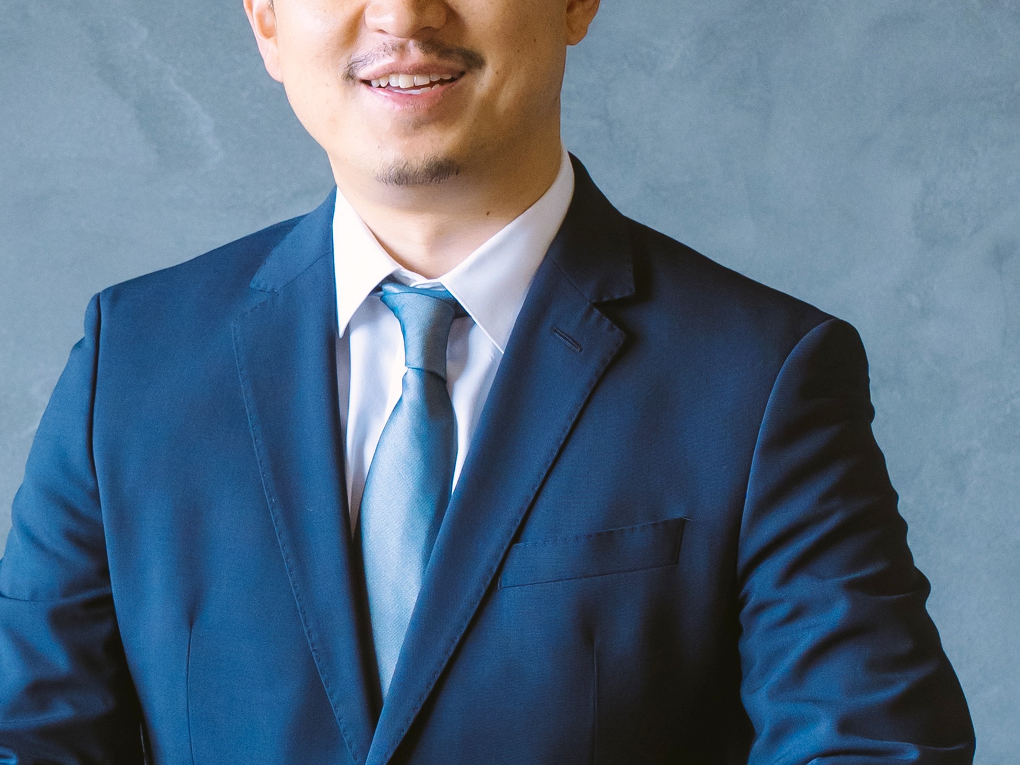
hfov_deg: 10.4
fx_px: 5598
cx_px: 284
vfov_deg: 7.8
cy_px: 23
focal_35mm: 190
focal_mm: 51
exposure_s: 1/40
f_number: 5
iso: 640
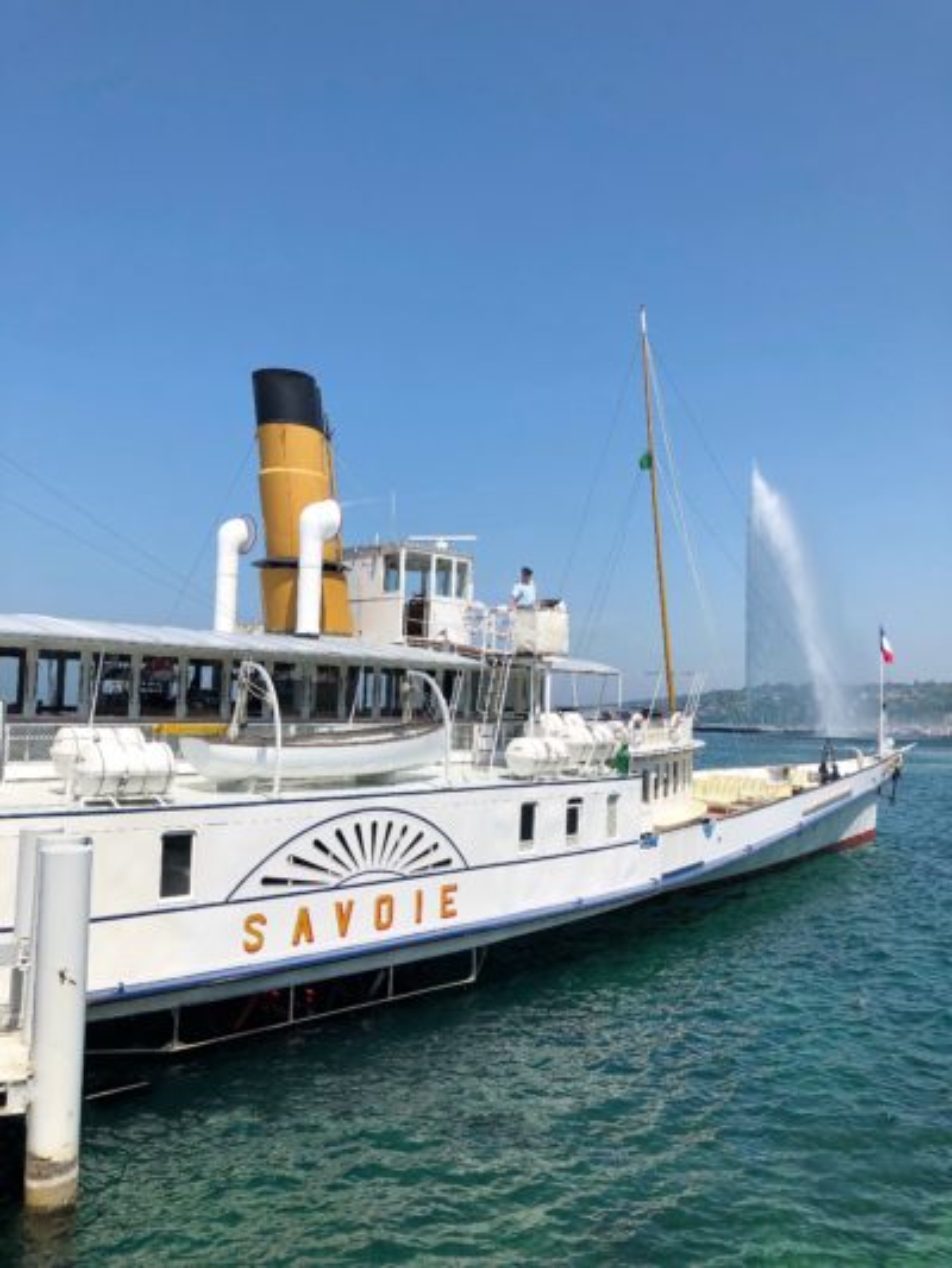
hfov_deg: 49.8
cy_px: 634
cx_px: 476
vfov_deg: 63.4
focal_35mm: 28
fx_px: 1026
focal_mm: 3.99
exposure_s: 1/3003
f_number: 1.8
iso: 20
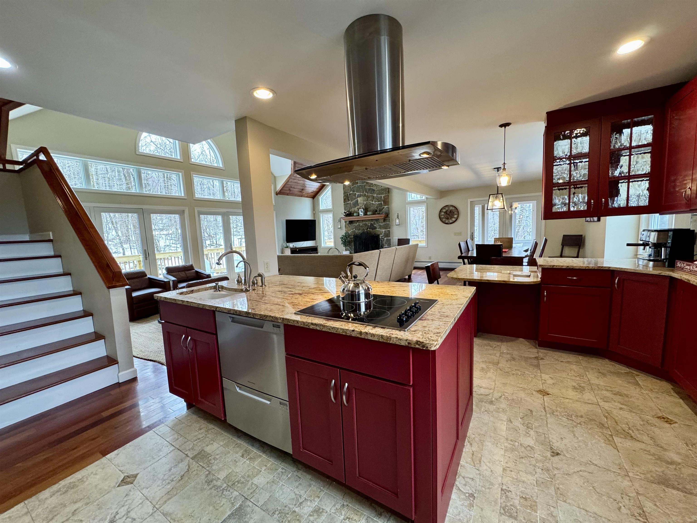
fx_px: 282
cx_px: 348
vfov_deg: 85.7
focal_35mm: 14
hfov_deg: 102.1
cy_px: 262
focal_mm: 2.22
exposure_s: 1/120
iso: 250
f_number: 2.2
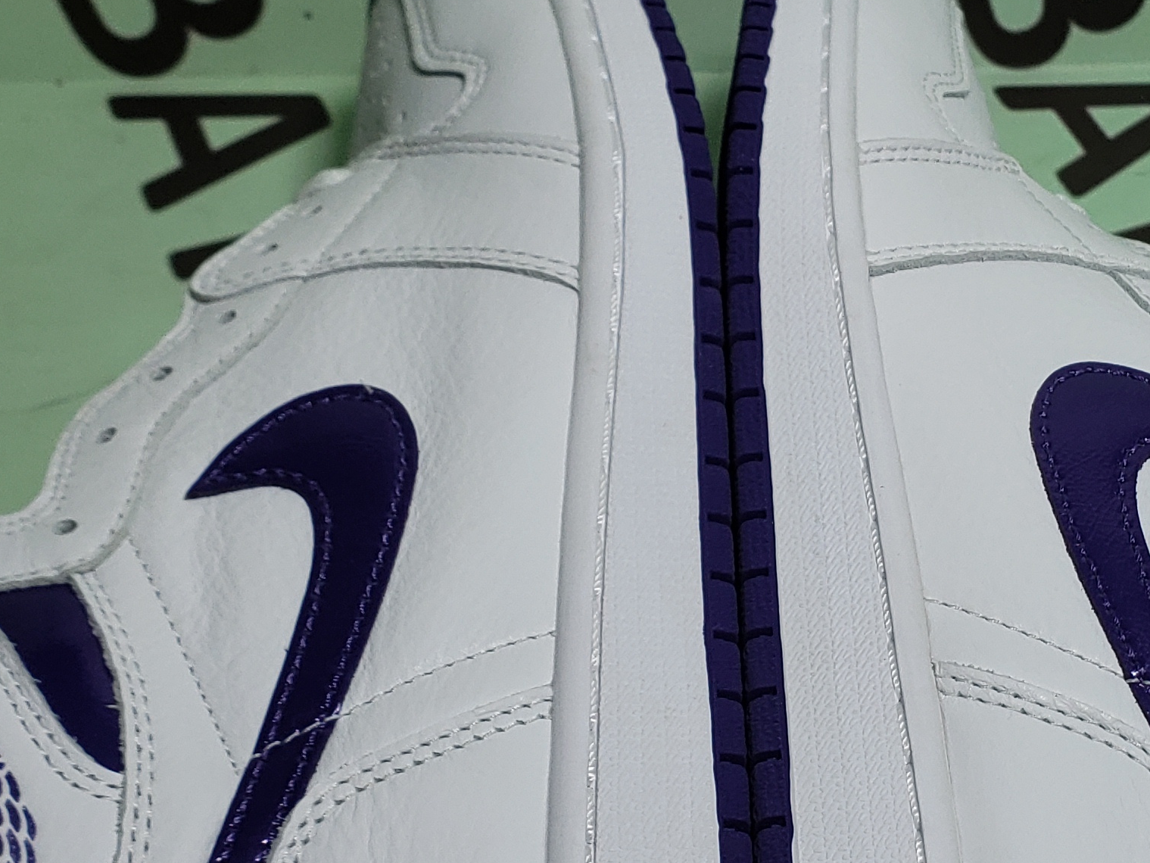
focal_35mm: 69
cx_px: 838
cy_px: 516
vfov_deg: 21.3
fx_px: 2292
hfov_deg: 27.8
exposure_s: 1/376
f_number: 2.4
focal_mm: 4.3
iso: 50
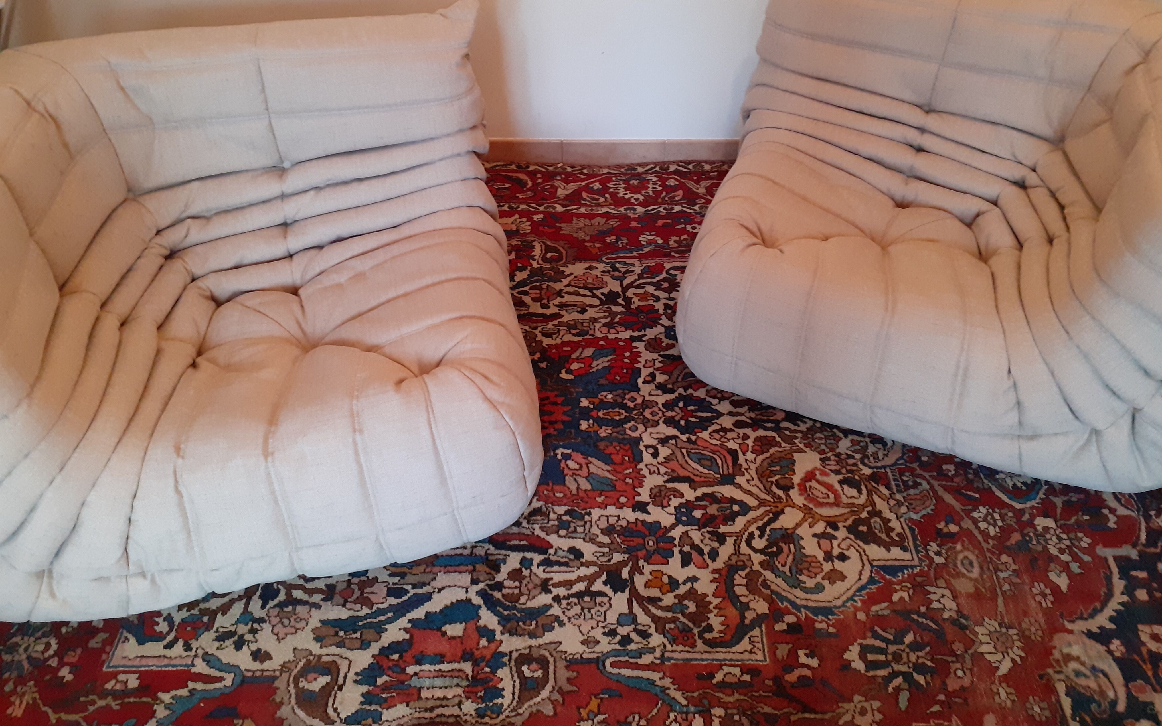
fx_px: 918
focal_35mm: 29
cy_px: 296
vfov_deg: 43.0
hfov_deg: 64.6
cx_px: 588
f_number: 1.9
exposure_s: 1/25
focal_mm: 3.6
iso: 400
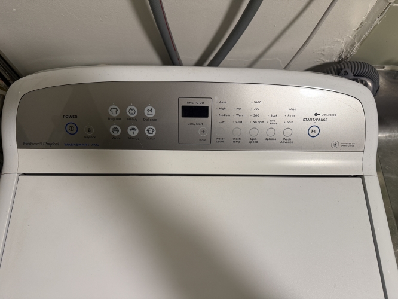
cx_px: 199
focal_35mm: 24
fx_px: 276
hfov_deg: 71.6
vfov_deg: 56.8
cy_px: 150
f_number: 1.78
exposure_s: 1/50
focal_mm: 6.76
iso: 200
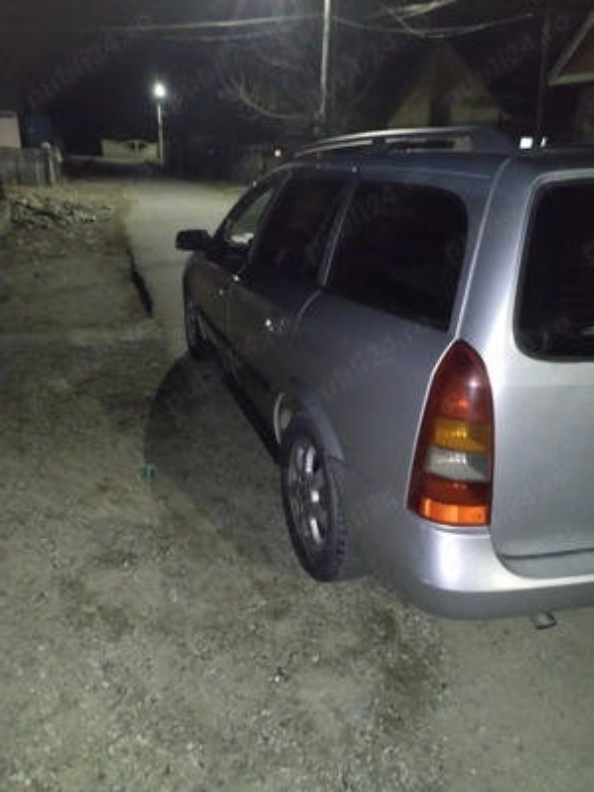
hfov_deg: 48.2
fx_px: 664
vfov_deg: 61.7
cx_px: 297
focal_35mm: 29
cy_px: 396
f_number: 1.8
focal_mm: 4.75
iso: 3667
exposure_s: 1/12.5
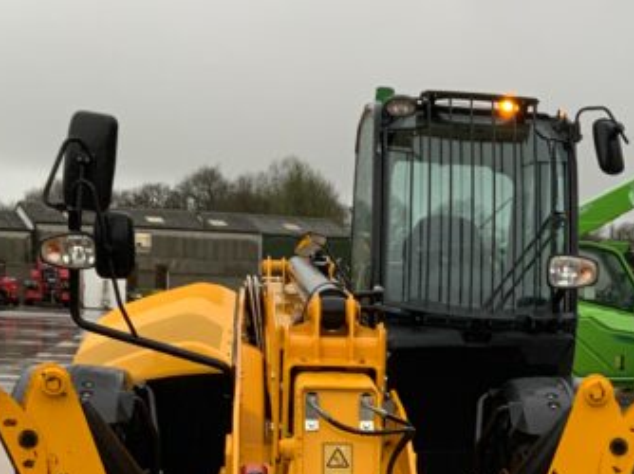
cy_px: 544
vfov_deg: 16.0
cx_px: 461
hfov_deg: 21.9
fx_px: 1629
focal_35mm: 89
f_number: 1.8
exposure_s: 1/122
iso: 50
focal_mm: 3
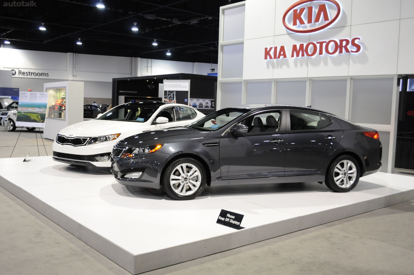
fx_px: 414
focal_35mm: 36
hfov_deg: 53.2
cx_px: 207
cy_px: 138
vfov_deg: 36.8
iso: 800
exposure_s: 1/30
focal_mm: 24
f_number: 4
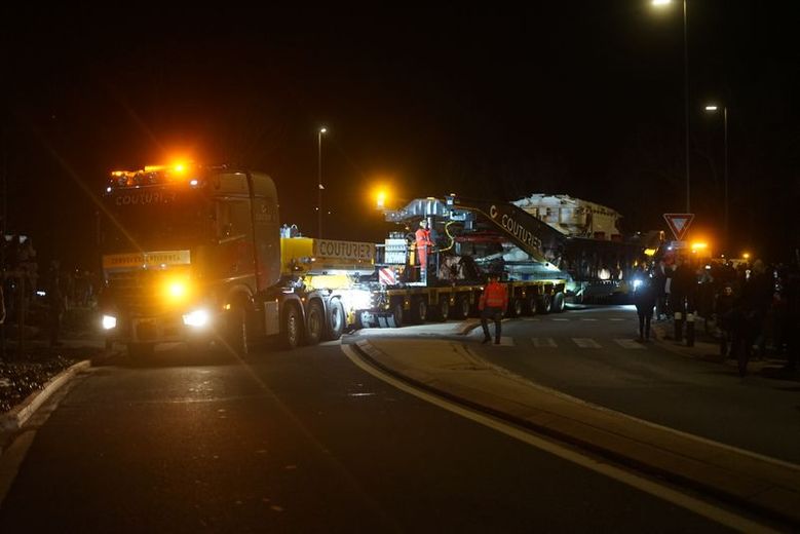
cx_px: 400
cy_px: 267
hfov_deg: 39.6
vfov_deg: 27.0
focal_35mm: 50
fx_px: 1111
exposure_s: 1/125
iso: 2000
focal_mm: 50
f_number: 1.8
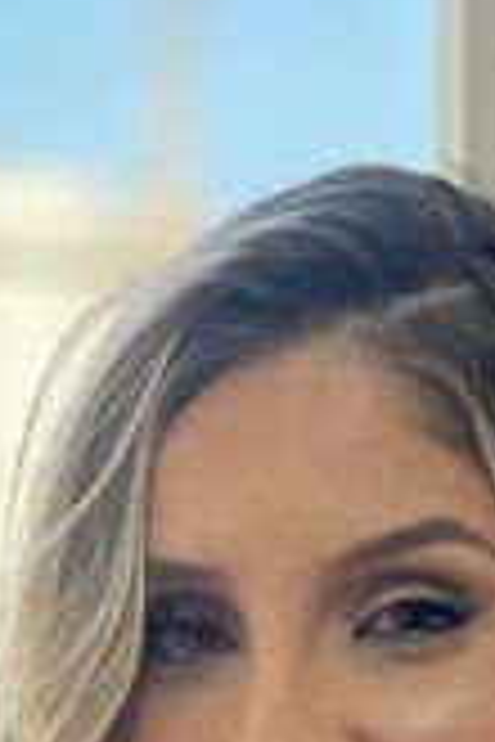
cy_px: 1846
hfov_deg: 3.0
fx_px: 9322
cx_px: 230
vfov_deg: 4.5
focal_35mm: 452
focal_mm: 9
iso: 50
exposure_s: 1/120
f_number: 2.8
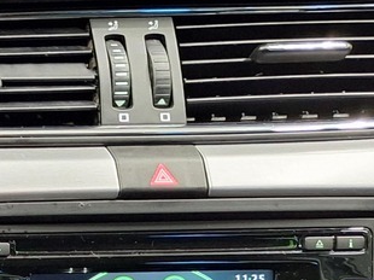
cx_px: -473
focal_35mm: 107
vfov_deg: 13.6
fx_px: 1155
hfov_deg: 14.0
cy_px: 284
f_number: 1.8
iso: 320
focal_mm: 5.54
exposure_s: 1/25
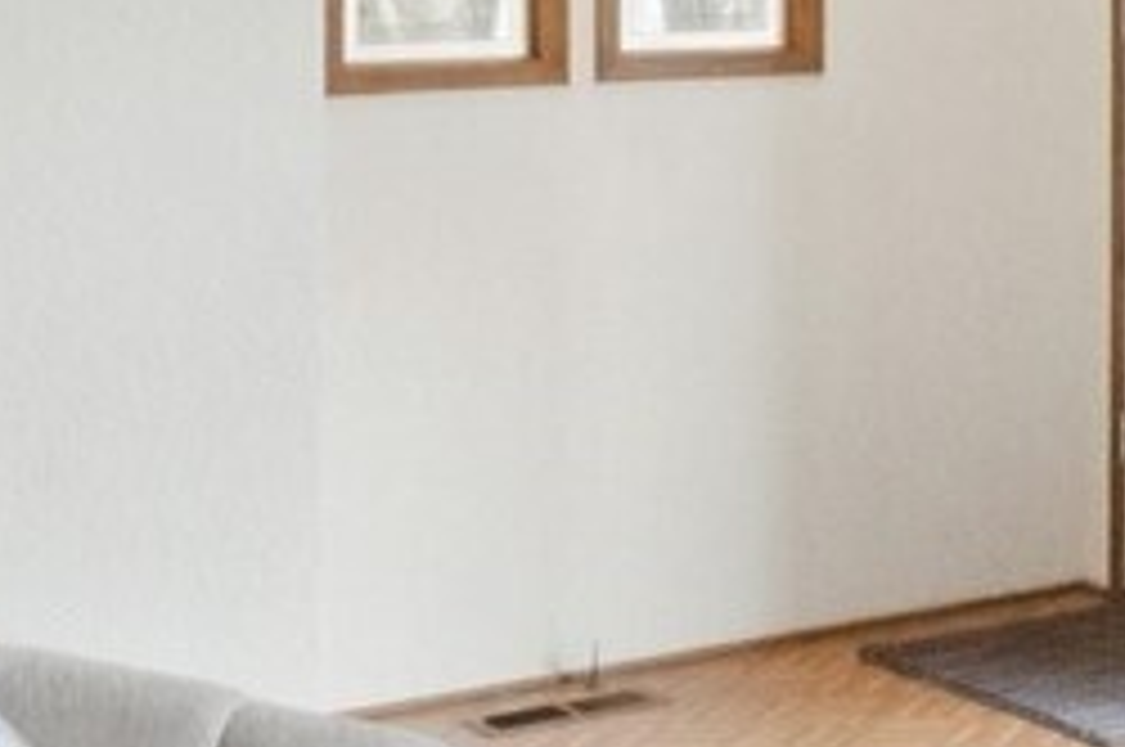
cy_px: -164
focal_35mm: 102
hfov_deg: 16.1
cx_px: 2171
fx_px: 3183
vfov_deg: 13.0
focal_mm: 10
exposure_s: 1/30
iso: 1000
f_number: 9
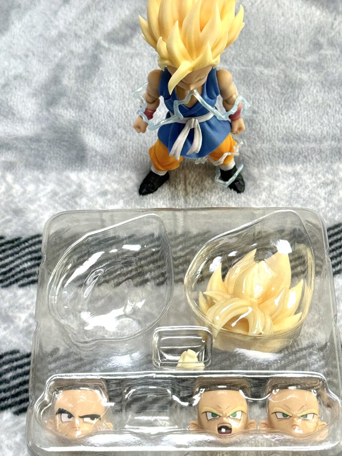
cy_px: 230
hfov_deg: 23.3
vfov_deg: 30.7
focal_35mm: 63
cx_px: 187
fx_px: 830
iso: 64
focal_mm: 6.76
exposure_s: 1/204
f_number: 1.78
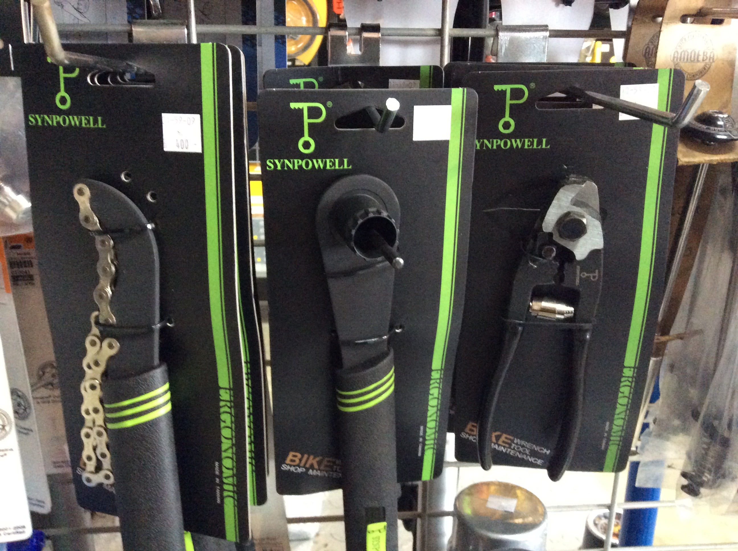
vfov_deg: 44.1
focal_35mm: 32
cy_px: 276
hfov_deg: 56.9
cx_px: 369
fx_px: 681
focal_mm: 3.3
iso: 400
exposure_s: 1/17
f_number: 2.4
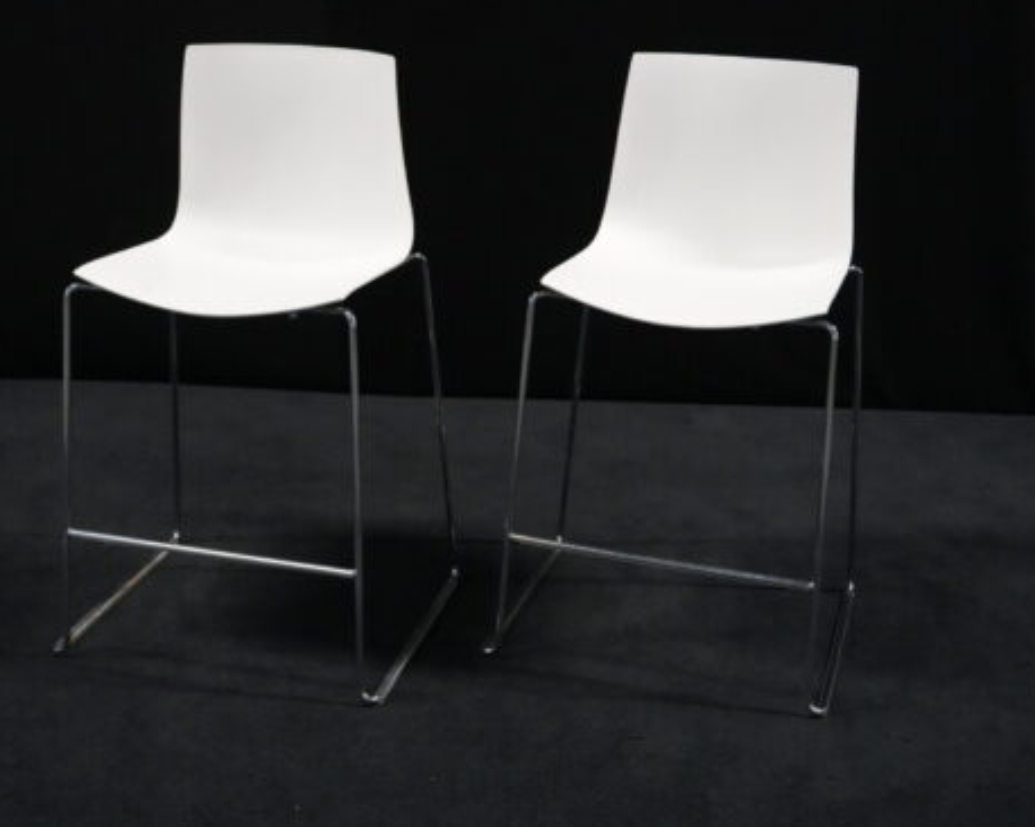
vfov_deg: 31.4
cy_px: 425
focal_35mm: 48
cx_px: 456
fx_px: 1470
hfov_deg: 38.7
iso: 12800
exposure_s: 1/160
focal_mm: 39
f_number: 4
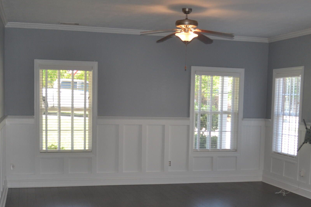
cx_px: 176
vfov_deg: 24.0
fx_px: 484
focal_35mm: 56
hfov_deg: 35.6
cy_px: 146
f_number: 4
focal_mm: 20
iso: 280
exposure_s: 1/125
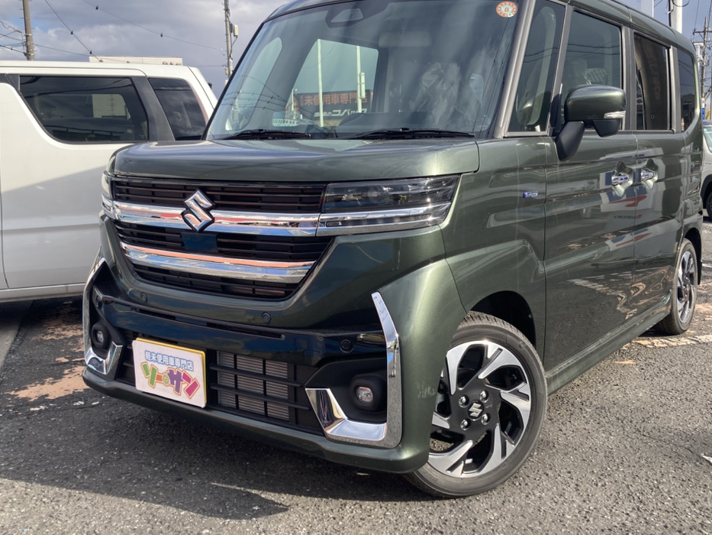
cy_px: 255
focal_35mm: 36
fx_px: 741
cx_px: 414
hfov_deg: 51.1
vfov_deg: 39.7
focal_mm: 3.99
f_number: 1.8
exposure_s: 1/823
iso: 20
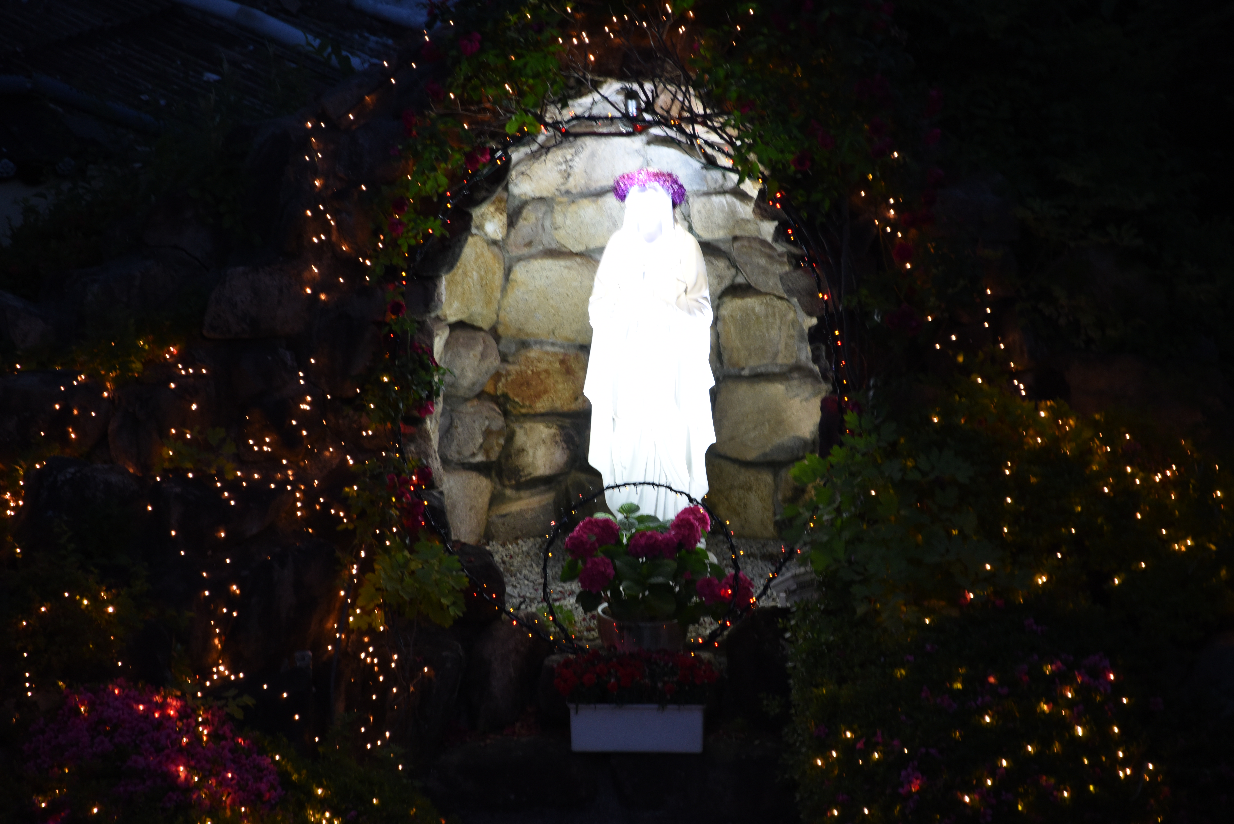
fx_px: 8572
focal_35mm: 250
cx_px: 617
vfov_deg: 5.5
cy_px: 412
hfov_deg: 8.2
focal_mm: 250
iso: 1600
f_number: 6.3
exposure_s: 1/60
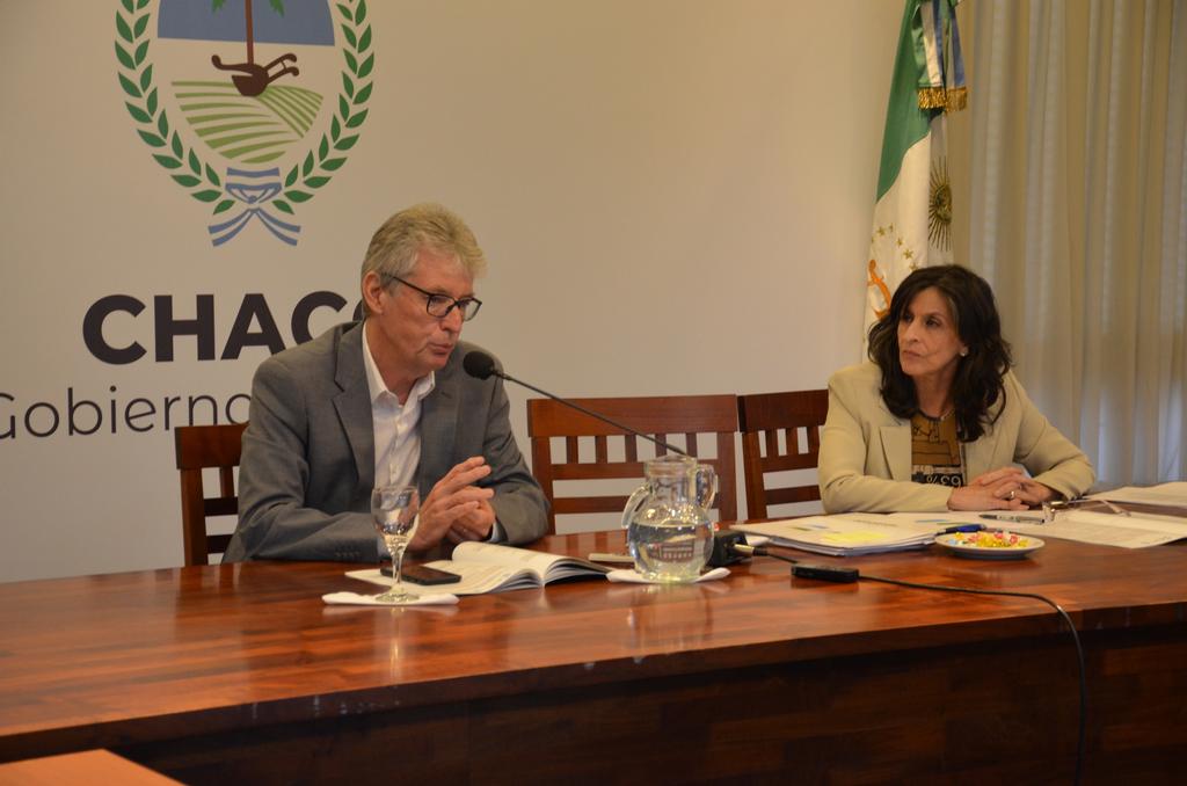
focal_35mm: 84
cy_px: 393
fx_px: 2764
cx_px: 594
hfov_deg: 24.2
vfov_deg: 16.2
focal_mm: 56
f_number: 4.8
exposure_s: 1/60
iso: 1000
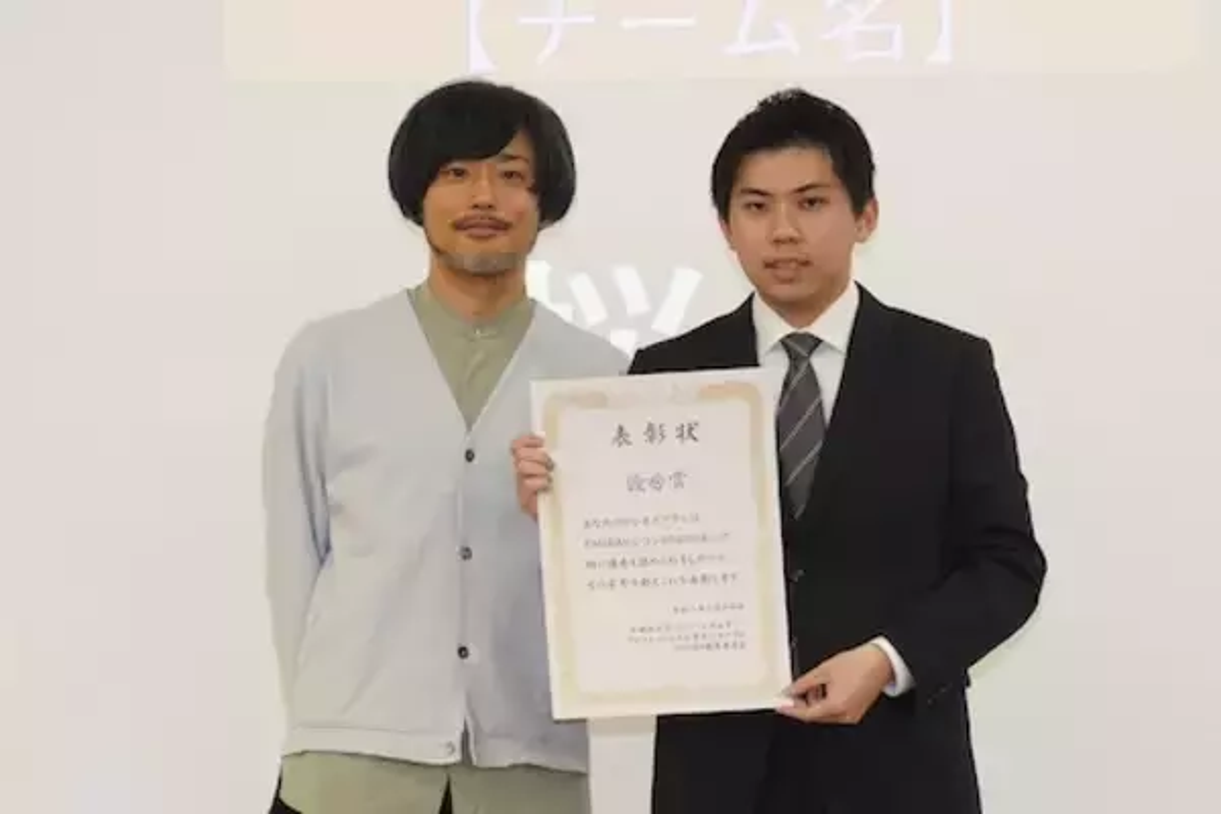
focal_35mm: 165
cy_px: 407
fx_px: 5596
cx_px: 610
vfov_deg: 8.3
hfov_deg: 12.5
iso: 3200
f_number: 6.3
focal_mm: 110
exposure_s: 1/250
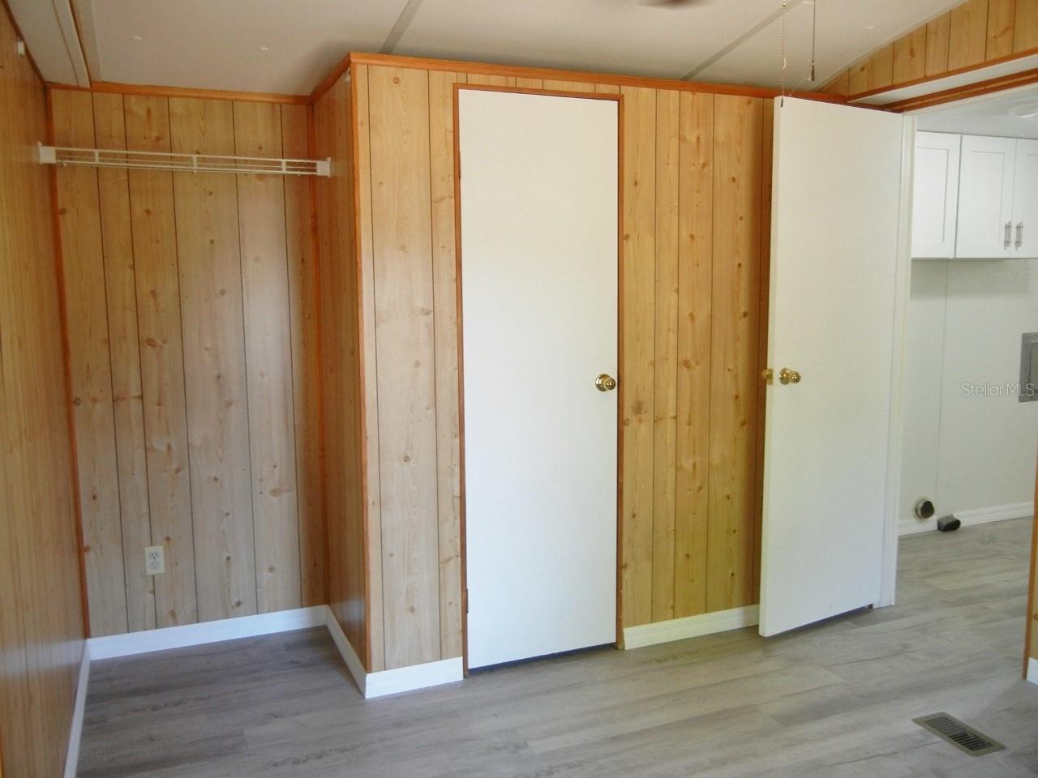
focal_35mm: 30
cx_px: 519
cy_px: 389
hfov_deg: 60.0
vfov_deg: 46.8
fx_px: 900
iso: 180
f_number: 3.5
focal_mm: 5.4
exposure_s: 1/30
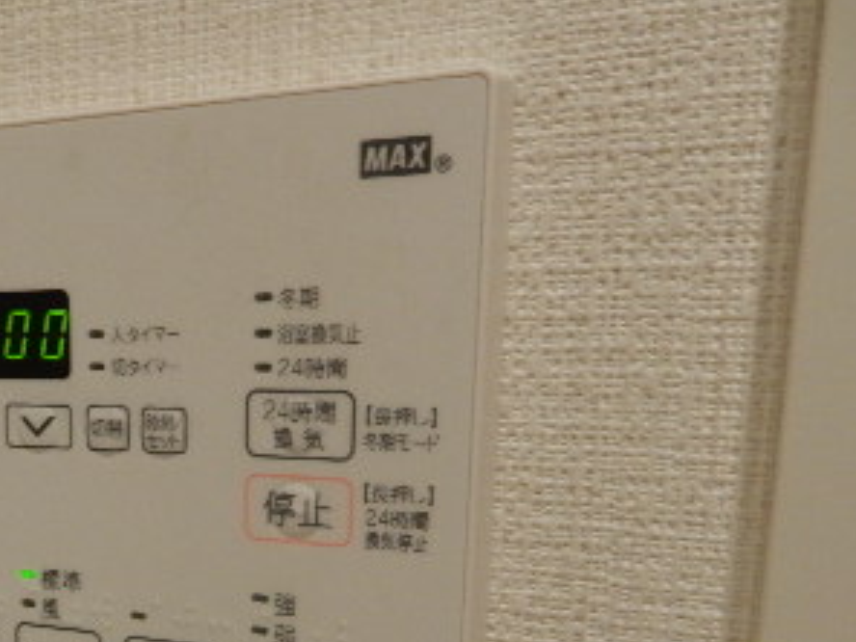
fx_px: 1335
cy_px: 616
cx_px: 23
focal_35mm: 54
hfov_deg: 32.9
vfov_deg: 25.9
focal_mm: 4.5
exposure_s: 1/30
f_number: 3.7
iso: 200
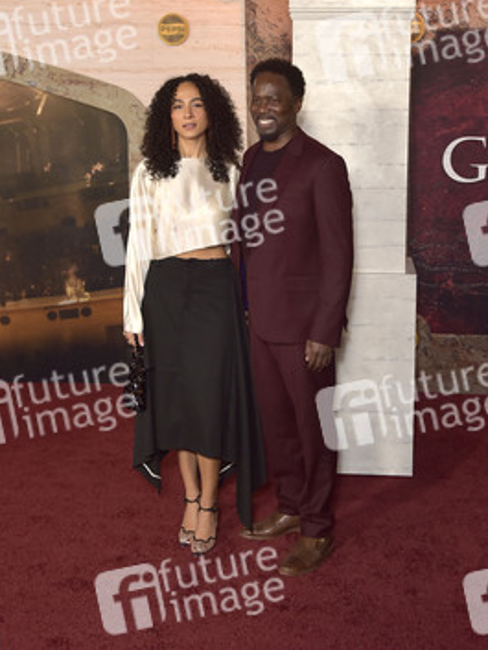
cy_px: 315
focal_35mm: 48
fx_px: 902
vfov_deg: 39.6
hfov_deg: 30.3
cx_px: 244
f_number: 5.6
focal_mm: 44
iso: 1000
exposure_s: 1/250
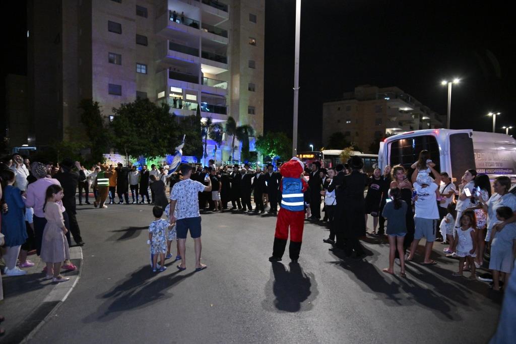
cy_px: 172
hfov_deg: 73.7
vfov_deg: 53.1
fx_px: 344
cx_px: 258
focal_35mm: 24
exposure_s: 1/80
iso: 2000
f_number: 4
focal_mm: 24
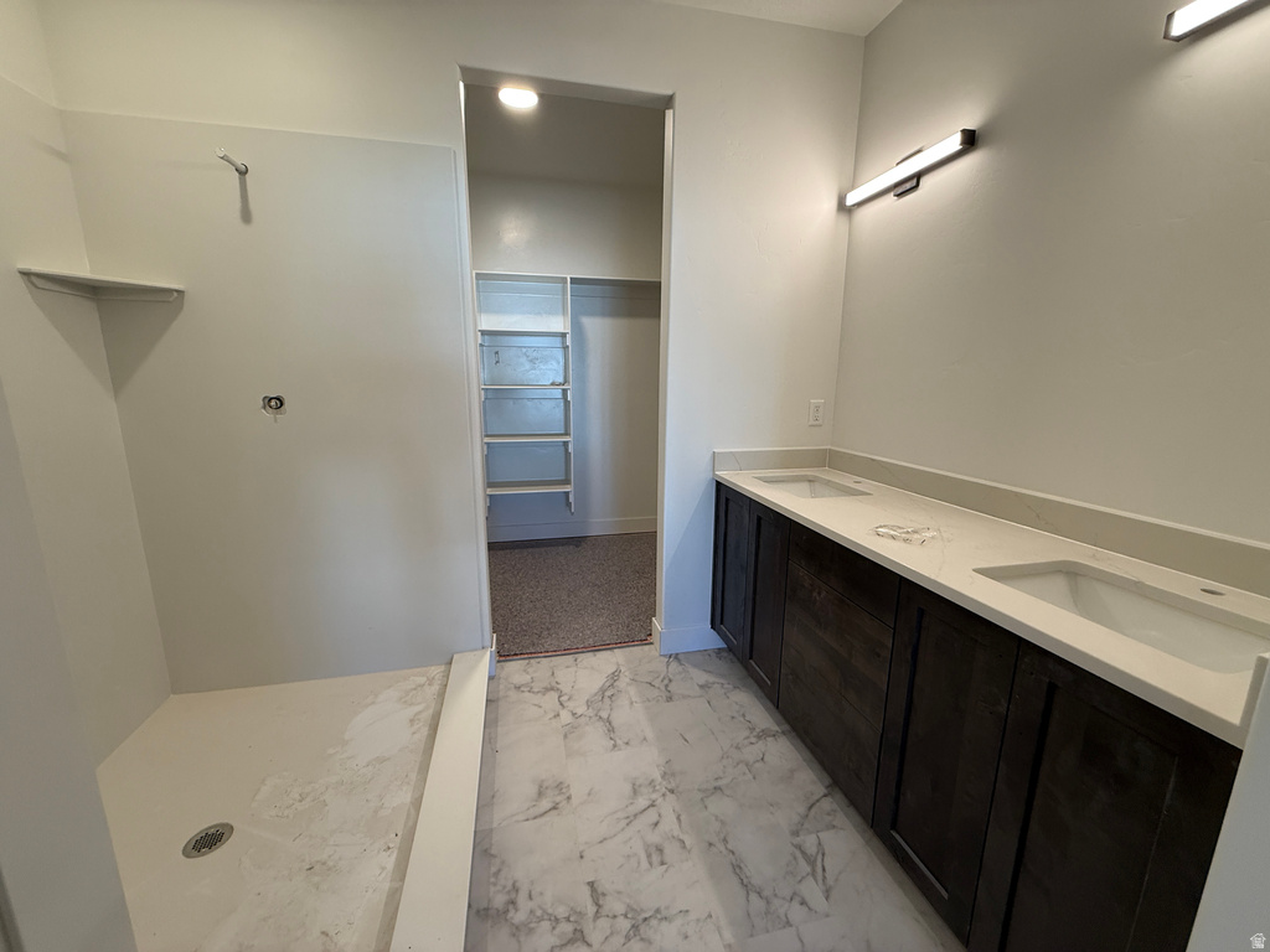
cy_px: 476
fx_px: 514
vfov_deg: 85.7
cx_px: 635
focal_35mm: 14
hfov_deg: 102.1
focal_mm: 2.22
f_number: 2.2
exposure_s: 1/120
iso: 125
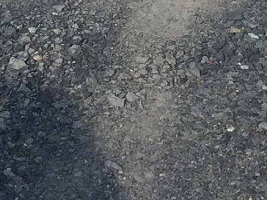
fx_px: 1612
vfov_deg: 6.6
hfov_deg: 9.4
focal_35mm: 209
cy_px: -366
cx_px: 208
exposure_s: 1/1522
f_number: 2.2
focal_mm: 4.15
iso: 32
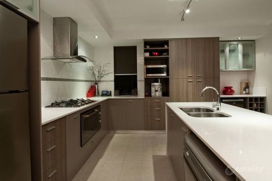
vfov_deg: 67.3
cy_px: 90
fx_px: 136
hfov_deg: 90.0
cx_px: 136
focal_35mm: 18
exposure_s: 1/3
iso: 400
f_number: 16
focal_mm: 18
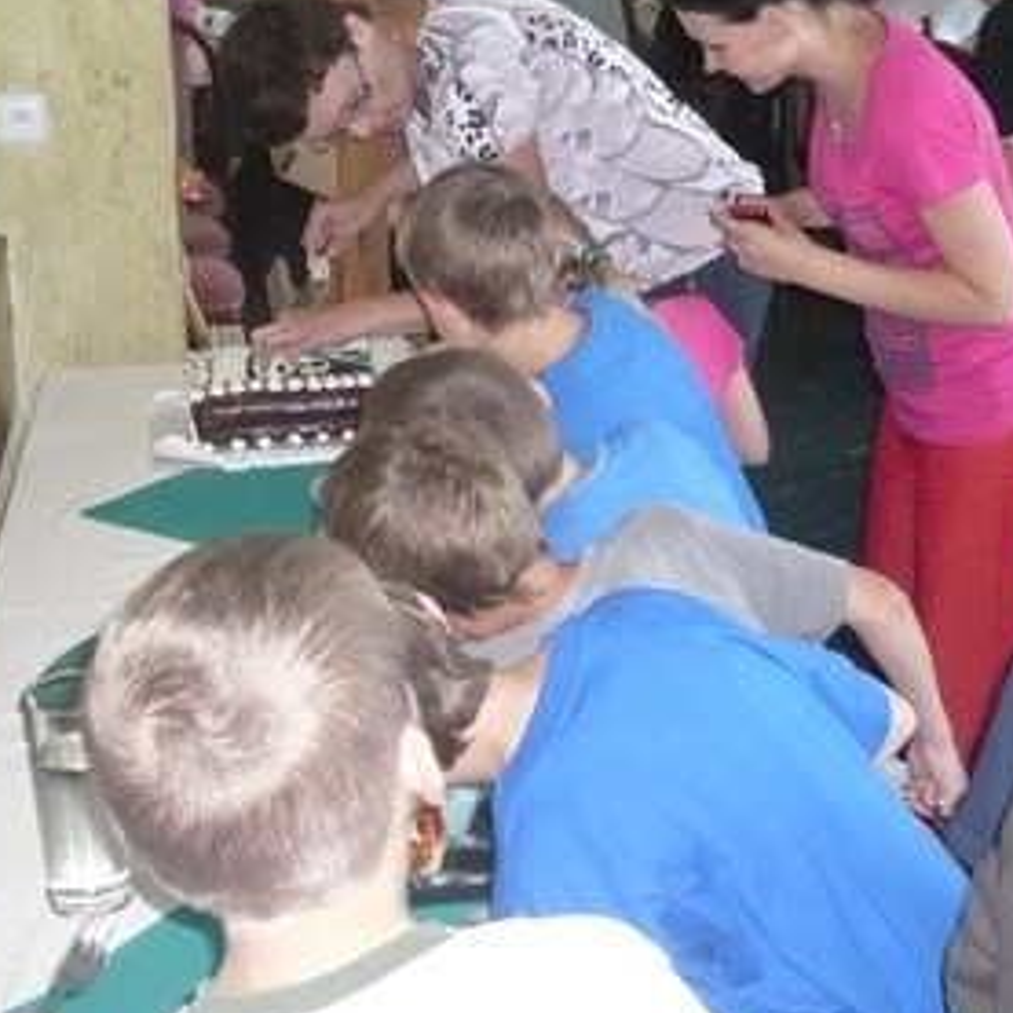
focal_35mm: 67
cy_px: 307
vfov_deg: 25.5
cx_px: 519
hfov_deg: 25.7
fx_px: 2218
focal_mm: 5.8
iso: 400
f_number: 2.8
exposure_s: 1/30
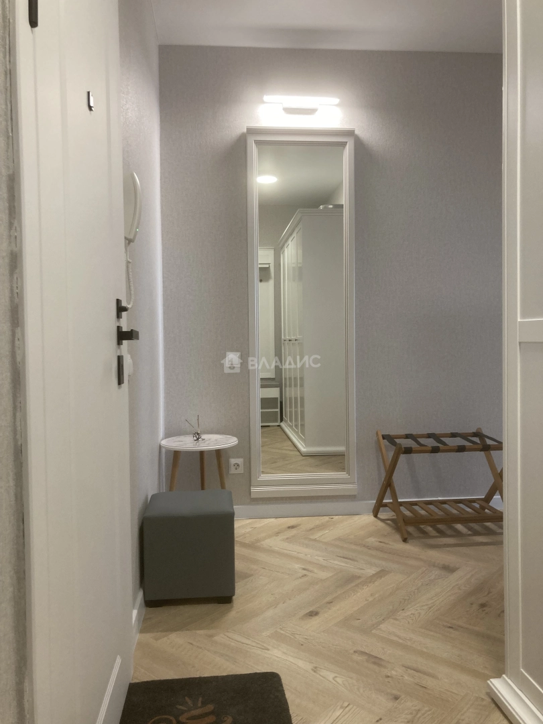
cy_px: 362
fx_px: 586
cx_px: 272
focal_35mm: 28
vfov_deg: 63.4
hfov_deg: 49.7
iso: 100
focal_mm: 3.99
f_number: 1.8
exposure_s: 1/50
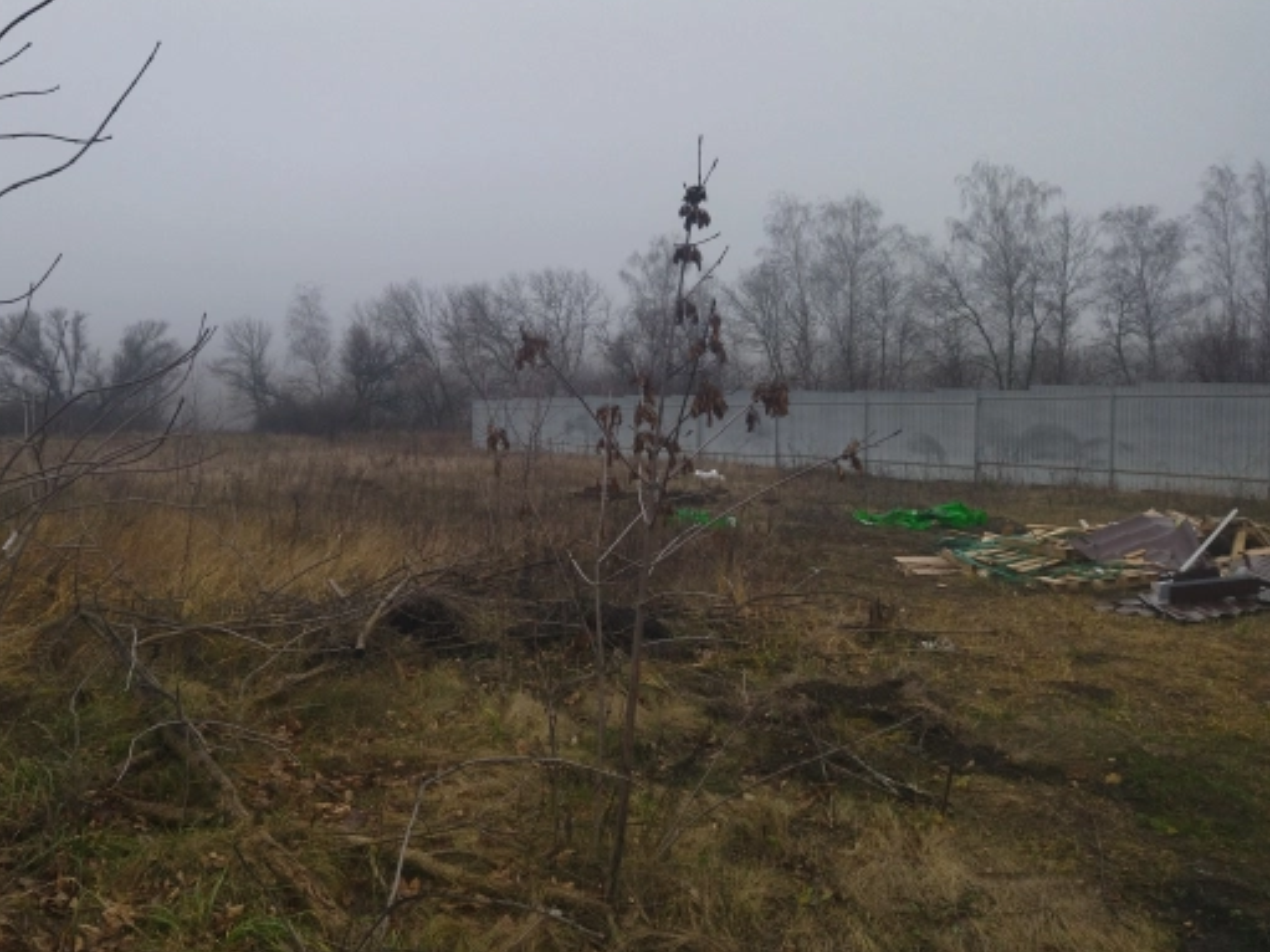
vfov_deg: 42.9
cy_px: 425
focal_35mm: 33
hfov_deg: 54.9
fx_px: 1210
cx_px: 500
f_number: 1.79
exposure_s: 1/520
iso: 100
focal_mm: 4.74
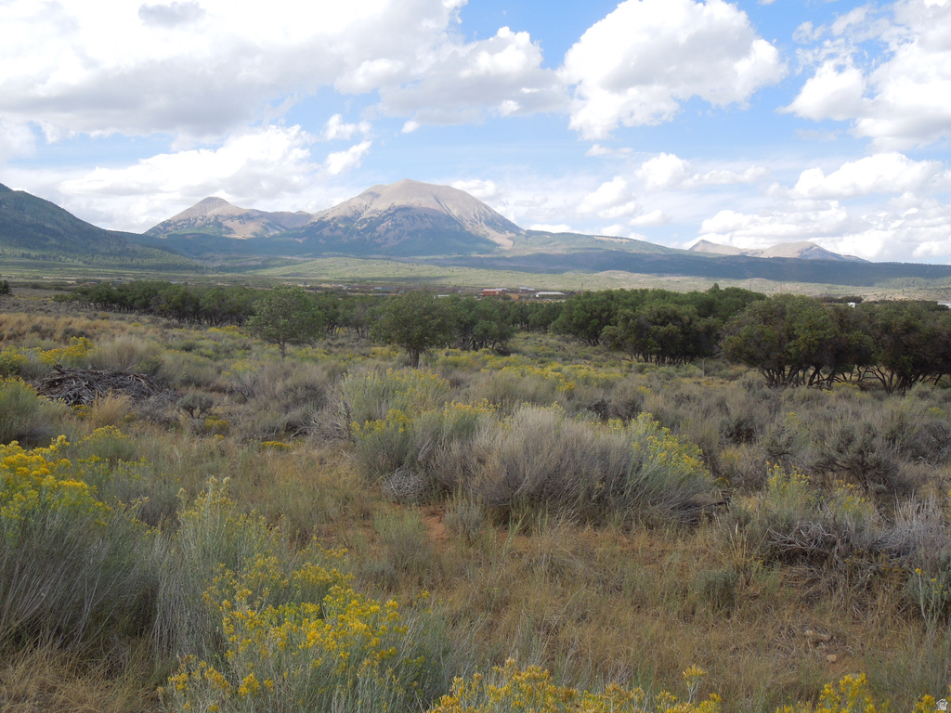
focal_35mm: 39
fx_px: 1071
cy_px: 356
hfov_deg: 47.9
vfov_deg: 36.8
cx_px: 476
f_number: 3.8
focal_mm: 7
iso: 100
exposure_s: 1/500
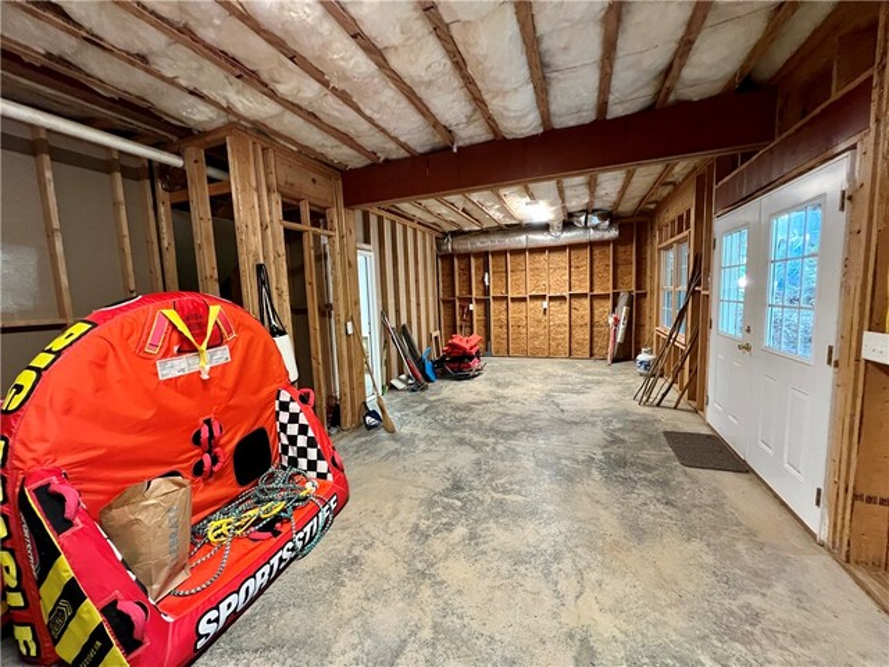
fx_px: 334
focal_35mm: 13
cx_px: 444
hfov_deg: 106.2
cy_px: 334
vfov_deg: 89.9
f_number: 1.8
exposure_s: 1/60
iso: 640
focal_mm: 1.57
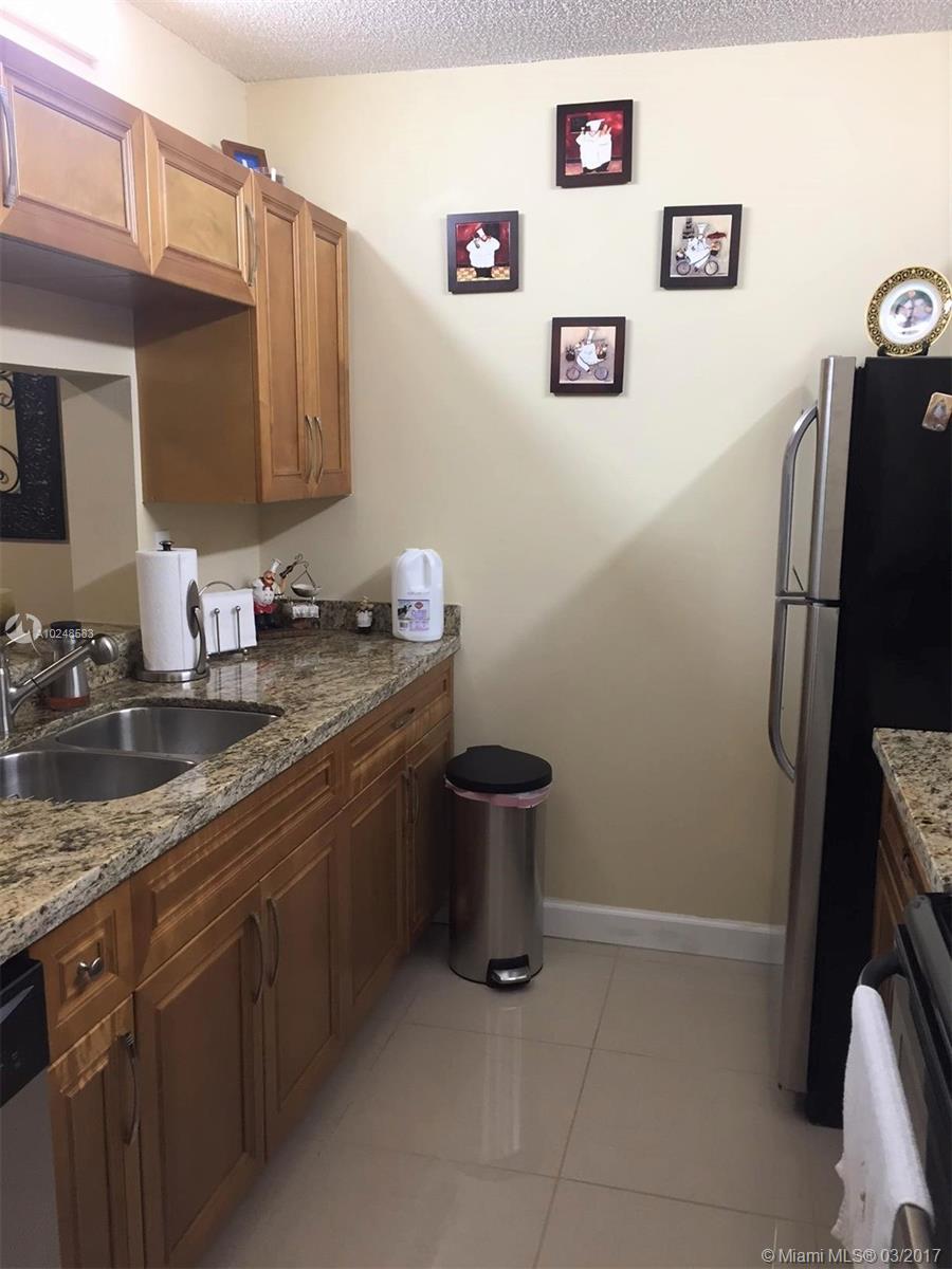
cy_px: 634
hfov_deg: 48.2
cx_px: 476
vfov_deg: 61.7
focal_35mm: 29
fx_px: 1063
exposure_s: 1/30
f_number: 2.2
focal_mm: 4.15
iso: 64
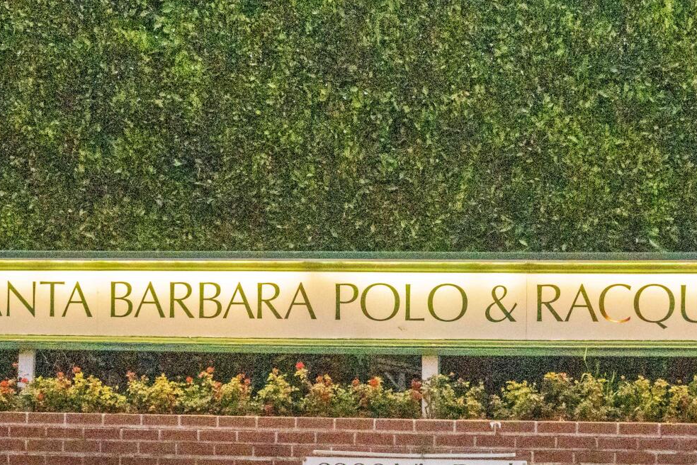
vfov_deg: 21.2
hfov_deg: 31.3
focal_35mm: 64
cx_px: 421
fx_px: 1239
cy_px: 276
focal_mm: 21
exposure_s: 1/20
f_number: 10
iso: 16000
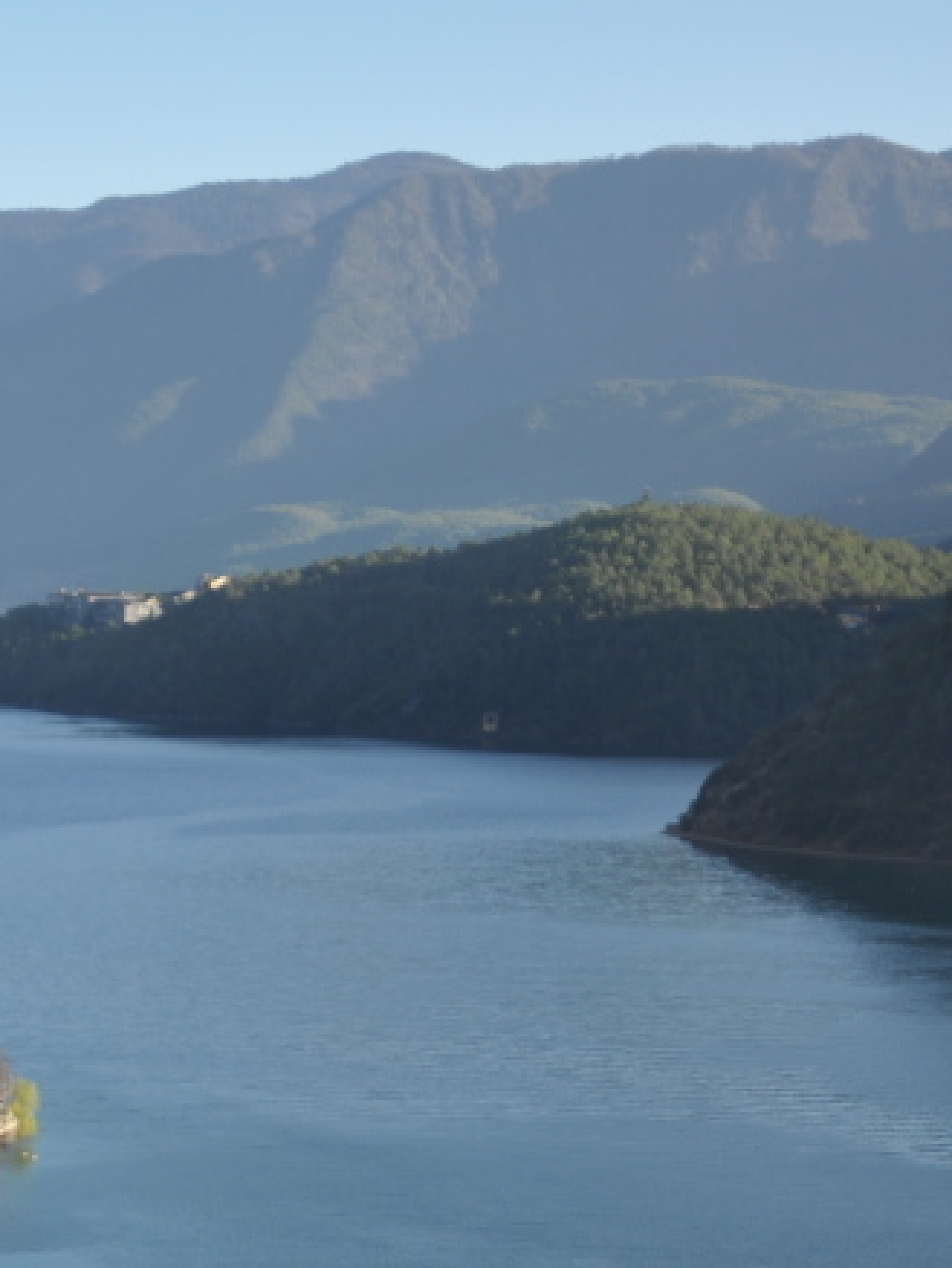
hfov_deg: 14.1
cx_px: -275
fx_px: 3700
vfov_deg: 19.3
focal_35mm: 101
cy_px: 950
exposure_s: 1/500
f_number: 4.2
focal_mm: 30
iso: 200
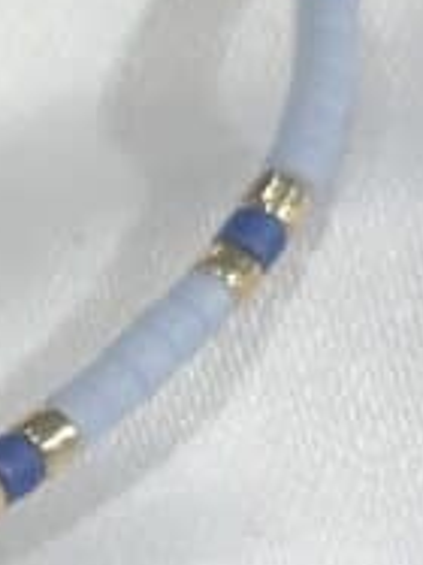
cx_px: -556
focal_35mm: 285
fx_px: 4649
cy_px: 299
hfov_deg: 5.1
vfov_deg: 7.0
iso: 32
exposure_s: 1/262
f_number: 1.6
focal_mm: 5.96
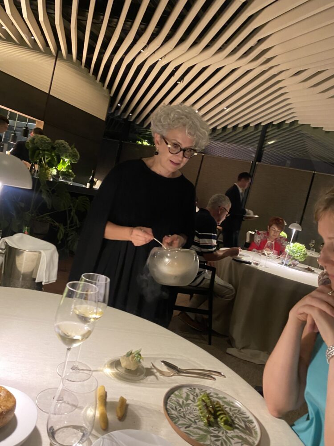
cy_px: 223
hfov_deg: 53.1
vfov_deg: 67.3
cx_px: 167
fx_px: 334
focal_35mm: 26
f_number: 1.8
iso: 400
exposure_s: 1/33
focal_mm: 4.25
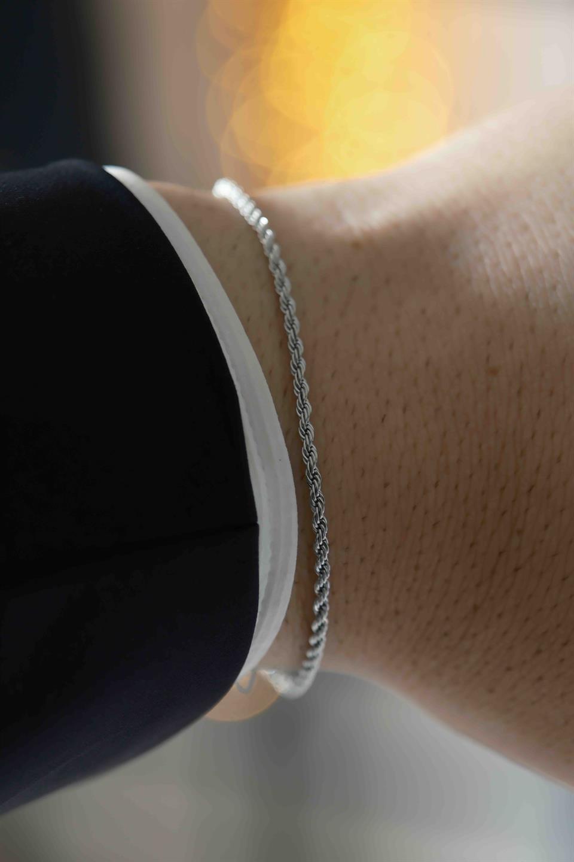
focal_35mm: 120
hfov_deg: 11.4
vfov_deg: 17.1
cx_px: 287
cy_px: 431
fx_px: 2870
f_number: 4
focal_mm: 80
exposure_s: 1/30
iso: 400
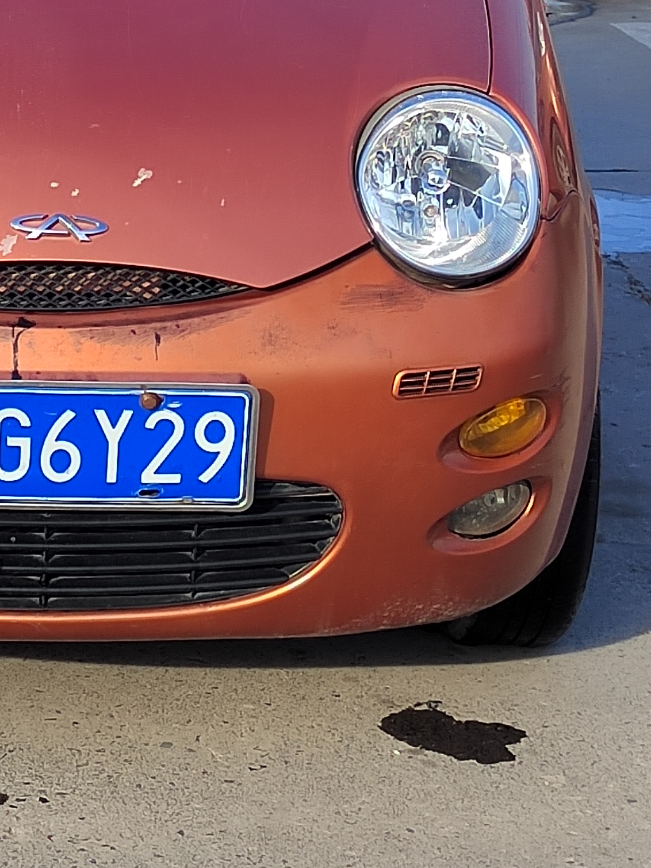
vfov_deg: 16.4
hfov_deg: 12.4
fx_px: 2984
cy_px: 181
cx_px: 67
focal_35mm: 119
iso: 431
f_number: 1.9
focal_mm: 5.52
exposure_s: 1/1629
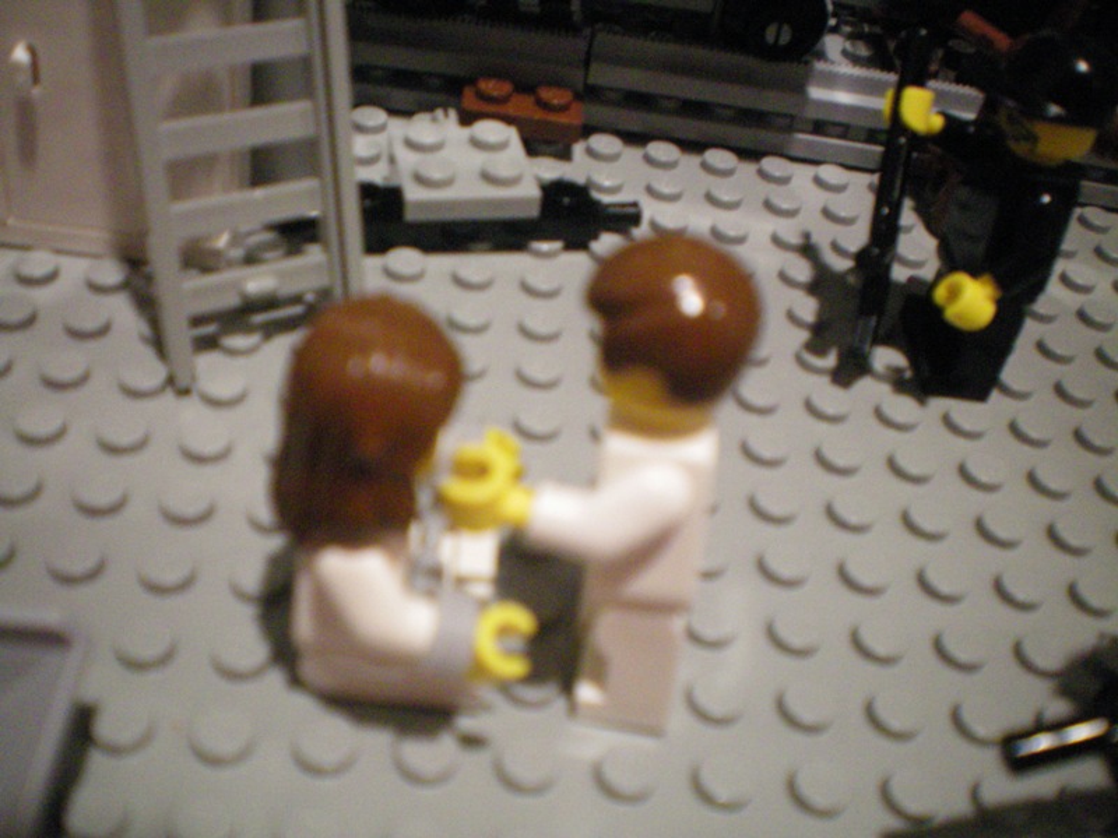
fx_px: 1227
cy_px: 419
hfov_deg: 49.0
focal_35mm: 38
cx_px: 559
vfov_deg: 37.7
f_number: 3.1
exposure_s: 1/20
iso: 400
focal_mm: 6.3
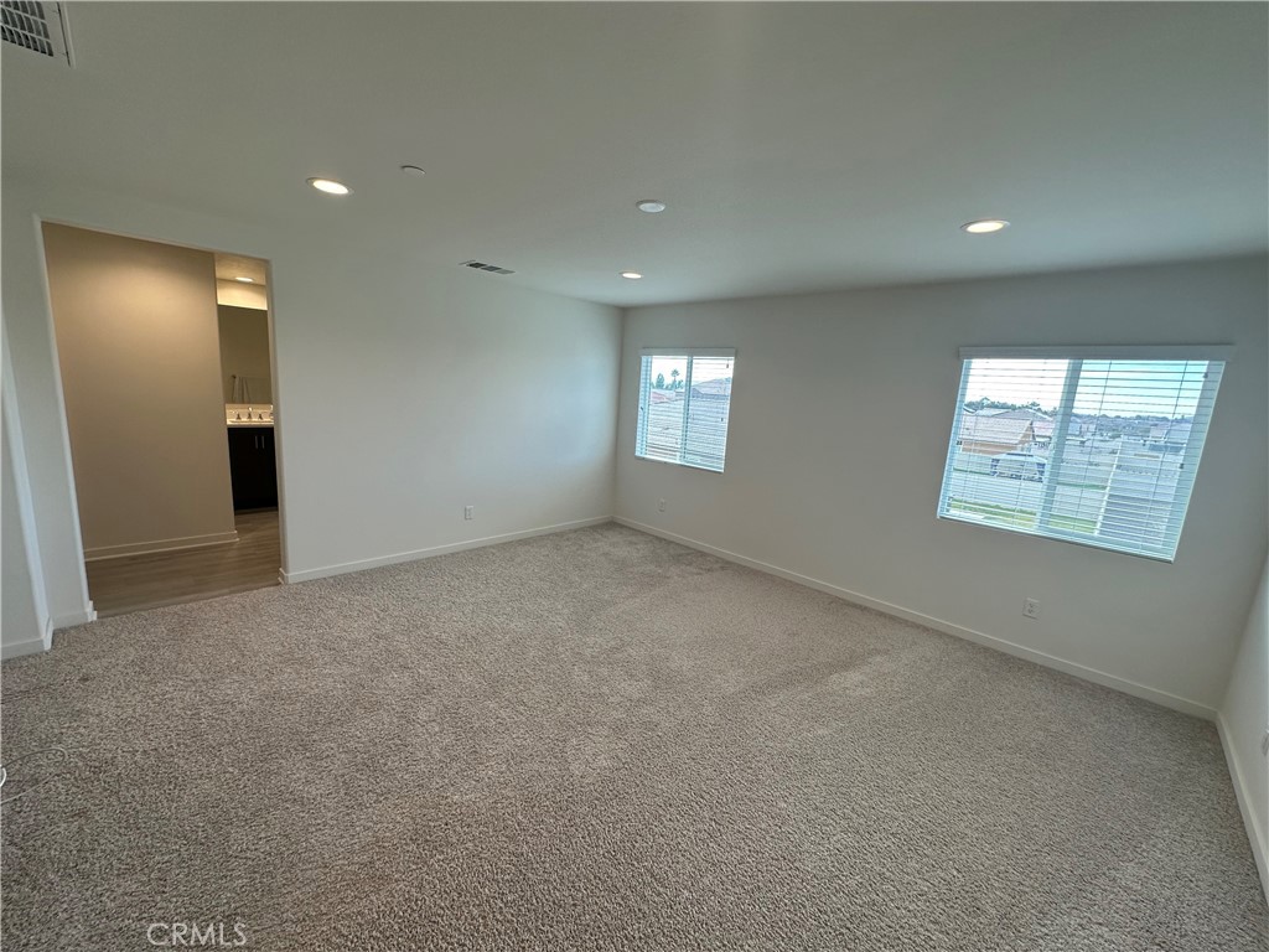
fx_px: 513
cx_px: 634
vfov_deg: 85.7
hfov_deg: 102.1
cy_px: 476
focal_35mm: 14
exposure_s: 1/120
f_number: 2.2
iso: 80
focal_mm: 2.22
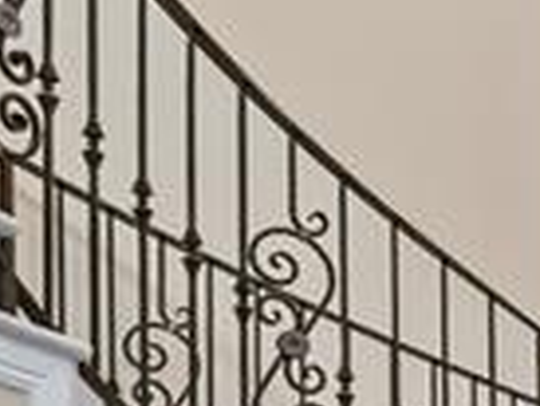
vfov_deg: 11.5
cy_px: 828
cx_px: 1340
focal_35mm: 115
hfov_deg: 12.7
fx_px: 1796
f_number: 7.1
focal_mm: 16
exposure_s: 1/1.25
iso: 200
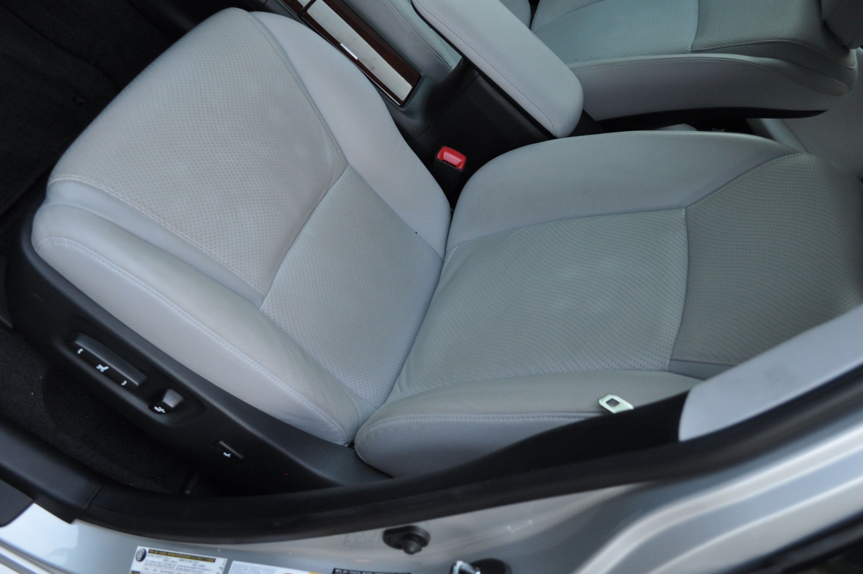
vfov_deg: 42.2
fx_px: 742
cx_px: 488
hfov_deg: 60.1
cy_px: 259
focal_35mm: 31
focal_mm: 18
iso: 640
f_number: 4
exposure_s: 1/60
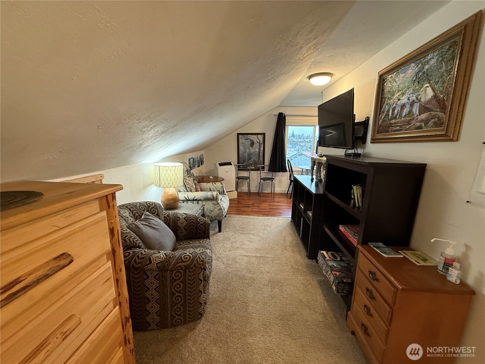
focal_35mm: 14
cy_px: 182
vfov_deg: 85.7
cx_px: 242
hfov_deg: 102.1
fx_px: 196
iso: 320
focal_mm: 2.22
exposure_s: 1/60
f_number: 2.2
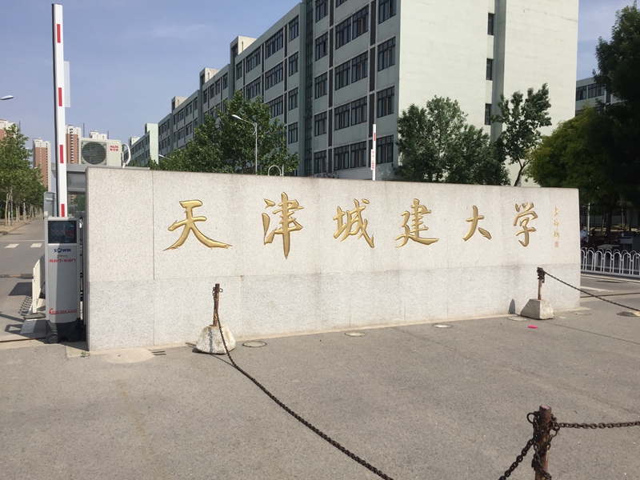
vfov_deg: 48.2
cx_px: 320
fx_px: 536
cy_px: 240
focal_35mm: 29
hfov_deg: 61.7
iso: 32
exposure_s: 1/3597
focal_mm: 4.15
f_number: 2.2
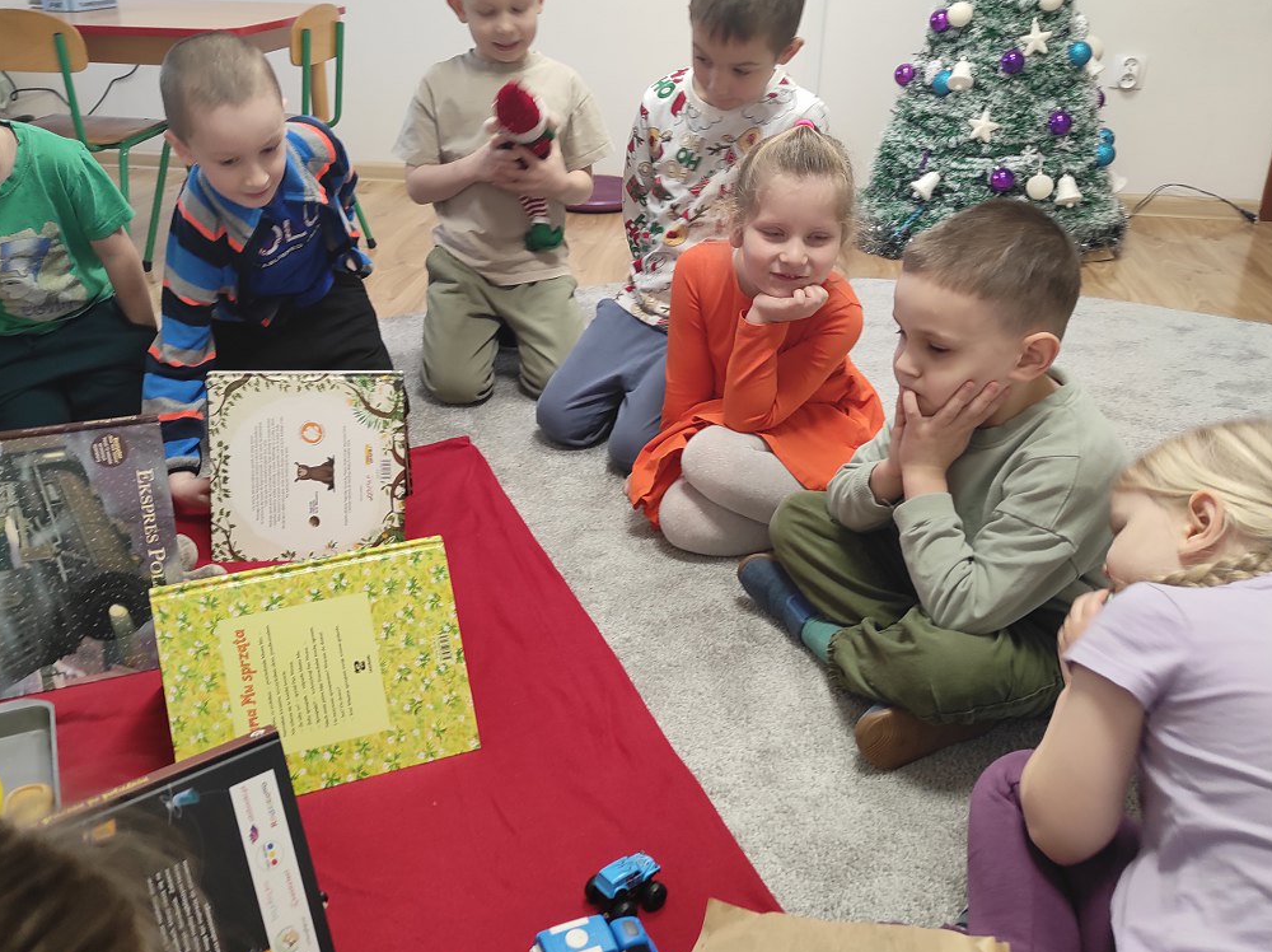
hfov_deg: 56.8
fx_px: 1175
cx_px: 586
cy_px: 439
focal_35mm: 32
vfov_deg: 44.1
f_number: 1.89
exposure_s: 1/33
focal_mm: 5.43
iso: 340
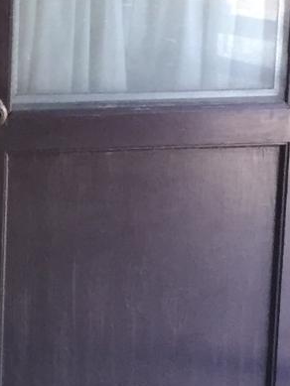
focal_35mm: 149
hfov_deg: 9.3
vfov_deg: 13.2
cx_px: -316
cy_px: 160
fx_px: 1663
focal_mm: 4.15
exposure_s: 1/30
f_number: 2.2
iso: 50
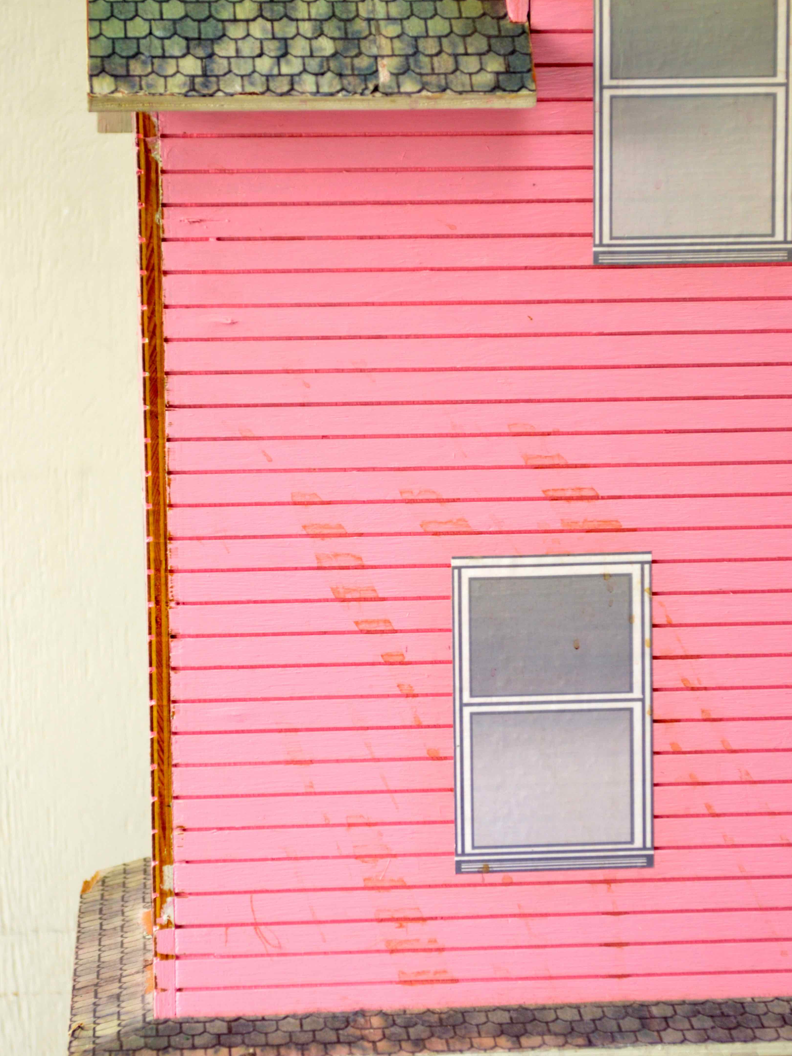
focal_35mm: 102
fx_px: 3111
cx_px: 399
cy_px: 578
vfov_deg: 19.3
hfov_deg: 14.5
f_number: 4
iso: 800
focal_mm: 62
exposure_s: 1/160
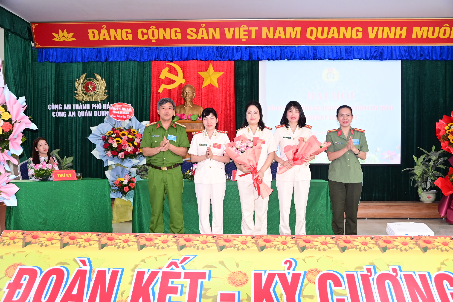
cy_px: 151
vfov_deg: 40.0
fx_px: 415
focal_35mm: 33
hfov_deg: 57.2
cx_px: 226
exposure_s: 1/200
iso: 1250
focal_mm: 22
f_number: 4
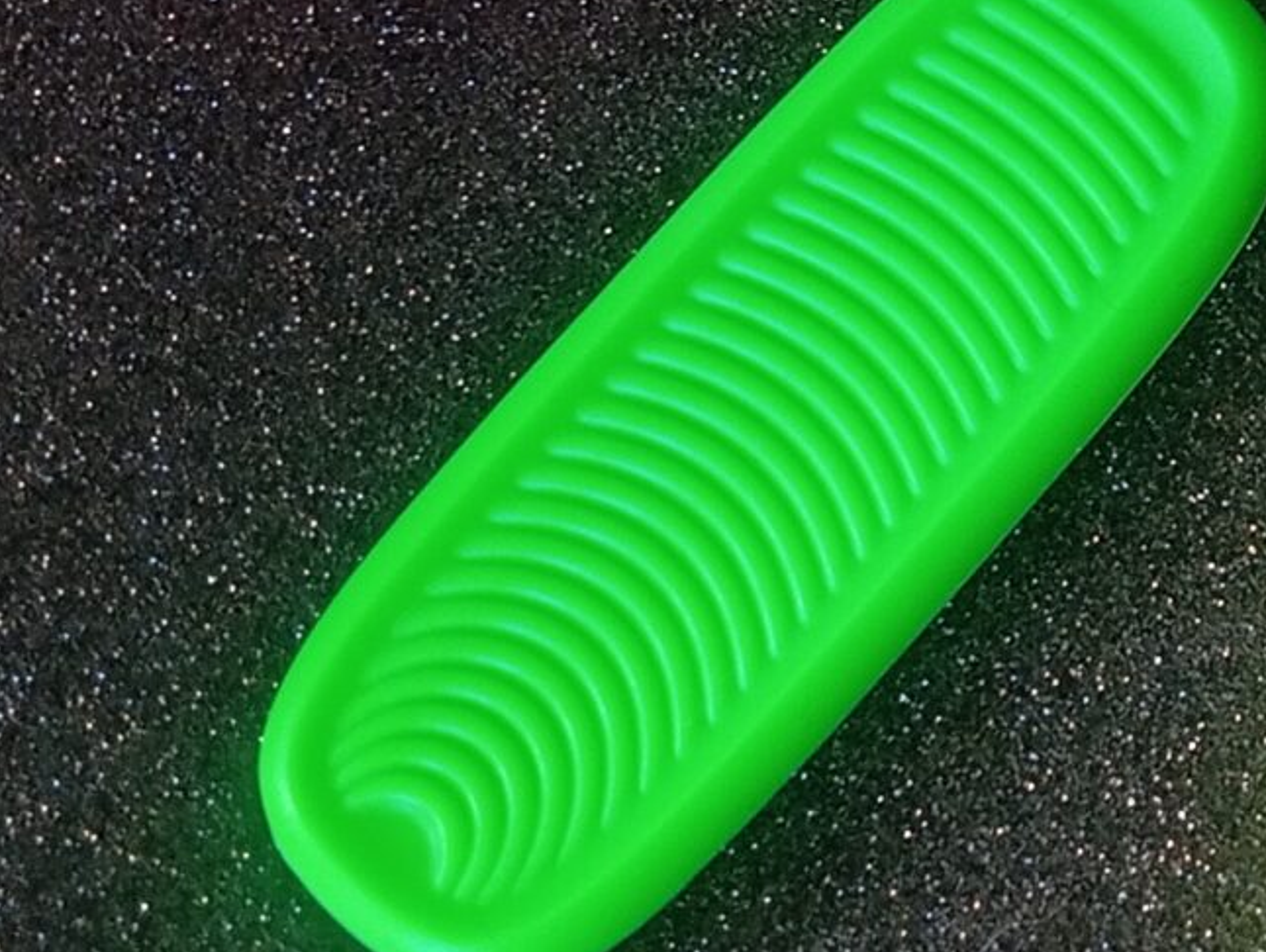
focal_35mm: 111
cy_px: -294
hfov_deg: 16.5
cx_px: 1744
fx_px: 4064
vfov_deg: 12.9
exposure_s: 1/50
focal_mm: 4.25
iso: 165
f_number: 1.8
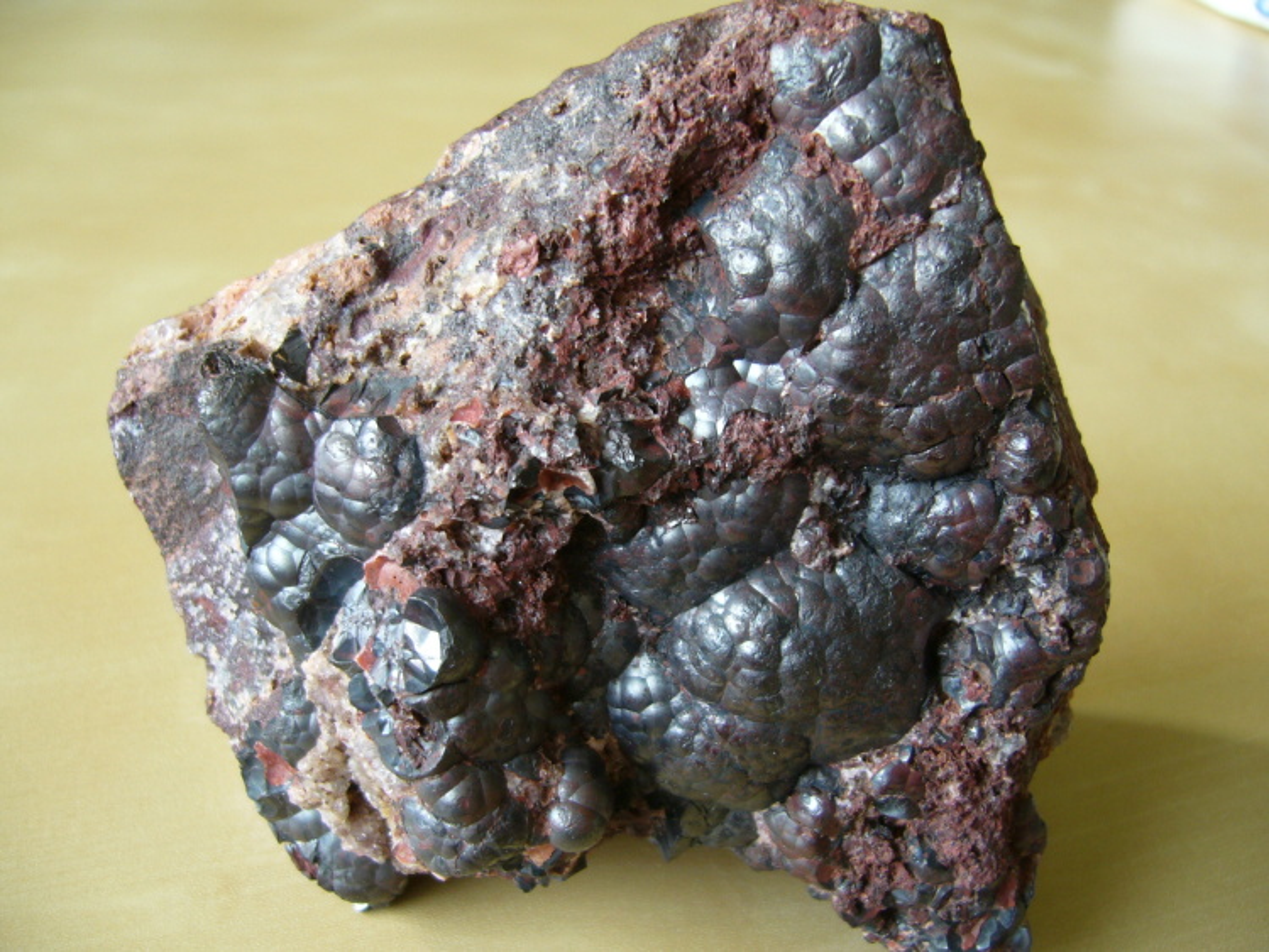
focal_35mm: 35
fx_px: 1283
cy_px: 476
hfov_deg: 52.6
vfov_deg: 40.7
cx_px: 634
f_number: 2.8
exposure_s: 1/25
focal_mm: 5.8
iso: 80
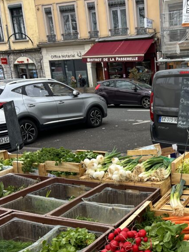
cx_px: 163
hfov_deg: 30.4
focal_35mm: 46
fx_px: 335
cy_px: 173
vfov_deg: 40.6
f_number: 1.5
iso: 40
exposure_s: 1/267
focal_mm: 5.7
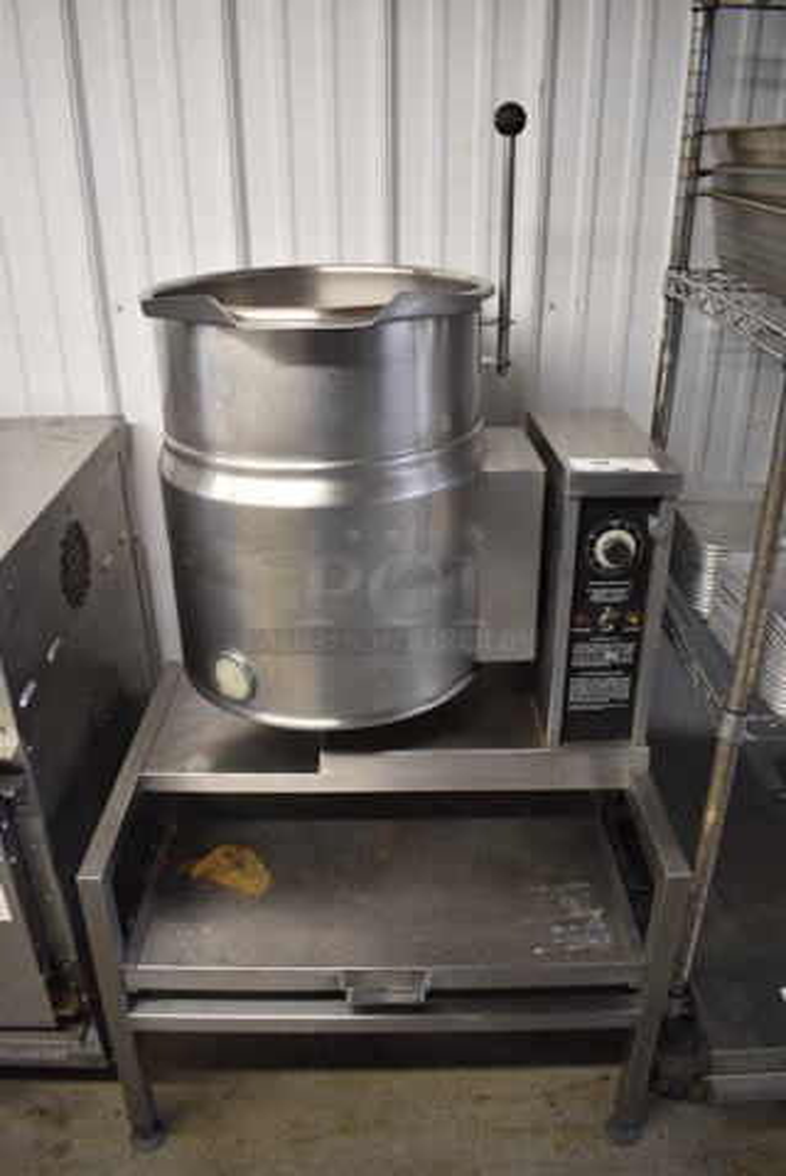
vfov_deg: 67.4
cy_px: 588
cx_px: 393
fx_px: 883
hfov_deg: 48.0
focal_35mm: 27
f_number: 3.5
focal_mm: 18
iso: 1100
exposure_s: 1/125
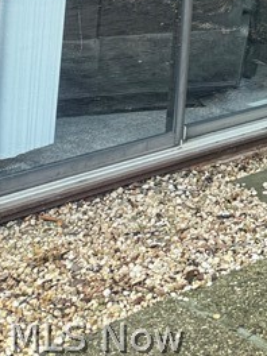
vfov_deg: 16.7
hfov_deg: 13.8
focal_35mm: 93
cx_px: 515
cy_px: -322
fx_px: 956
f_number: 1.78
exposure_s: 1/121
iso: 64
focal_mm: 6.76
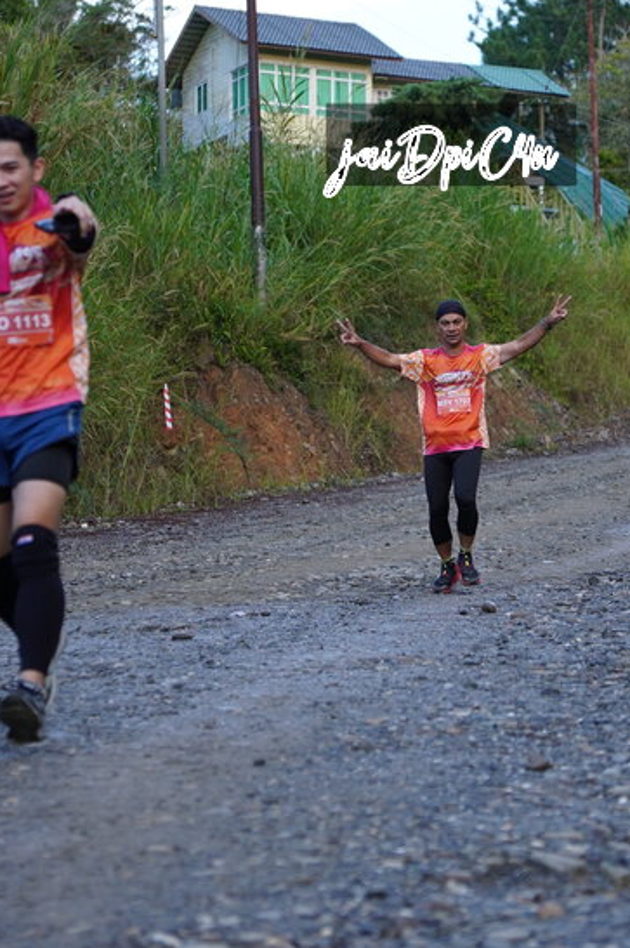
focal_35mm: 143
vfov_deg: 14.4
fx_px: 3754
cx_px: 450
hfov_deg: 9.6
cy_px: 371
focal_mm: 65
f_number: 2.8
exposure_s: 1/500
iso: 320
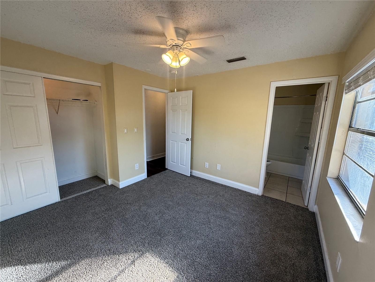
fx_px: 152
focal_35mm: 14
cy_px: 141
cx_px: 188
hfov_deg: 102.1
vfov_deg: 85.7
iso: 64
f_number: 2.2
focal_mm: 2.22
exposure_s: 1/99
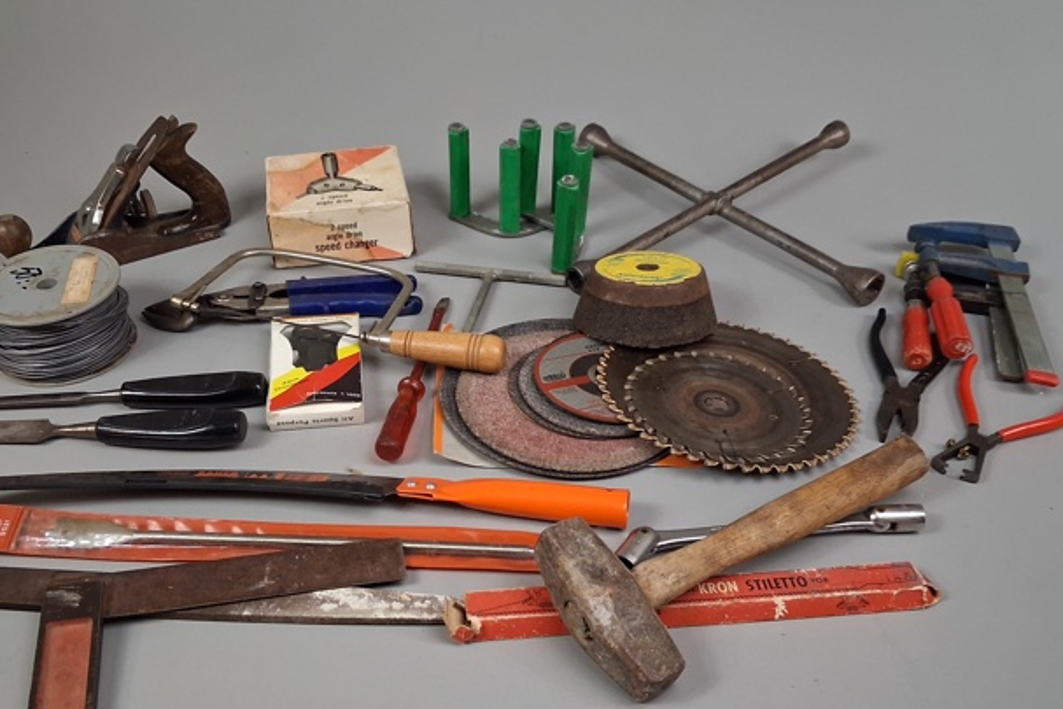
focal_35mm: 37
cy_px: 429
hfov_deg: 51.8
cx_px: 483
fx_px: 1093
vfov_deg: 35.8
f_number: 1.8
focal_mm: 4
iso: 400
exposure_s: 1/100
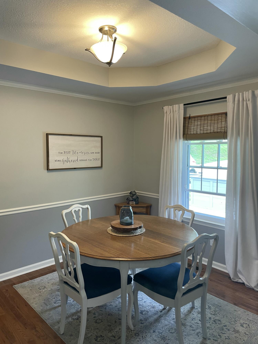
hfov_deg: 53.1
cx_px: 129
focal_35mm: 26
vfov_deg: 67.3
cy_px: 172
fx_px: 258
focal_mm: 4.2
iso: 125
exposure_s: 1/60
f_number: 1.6
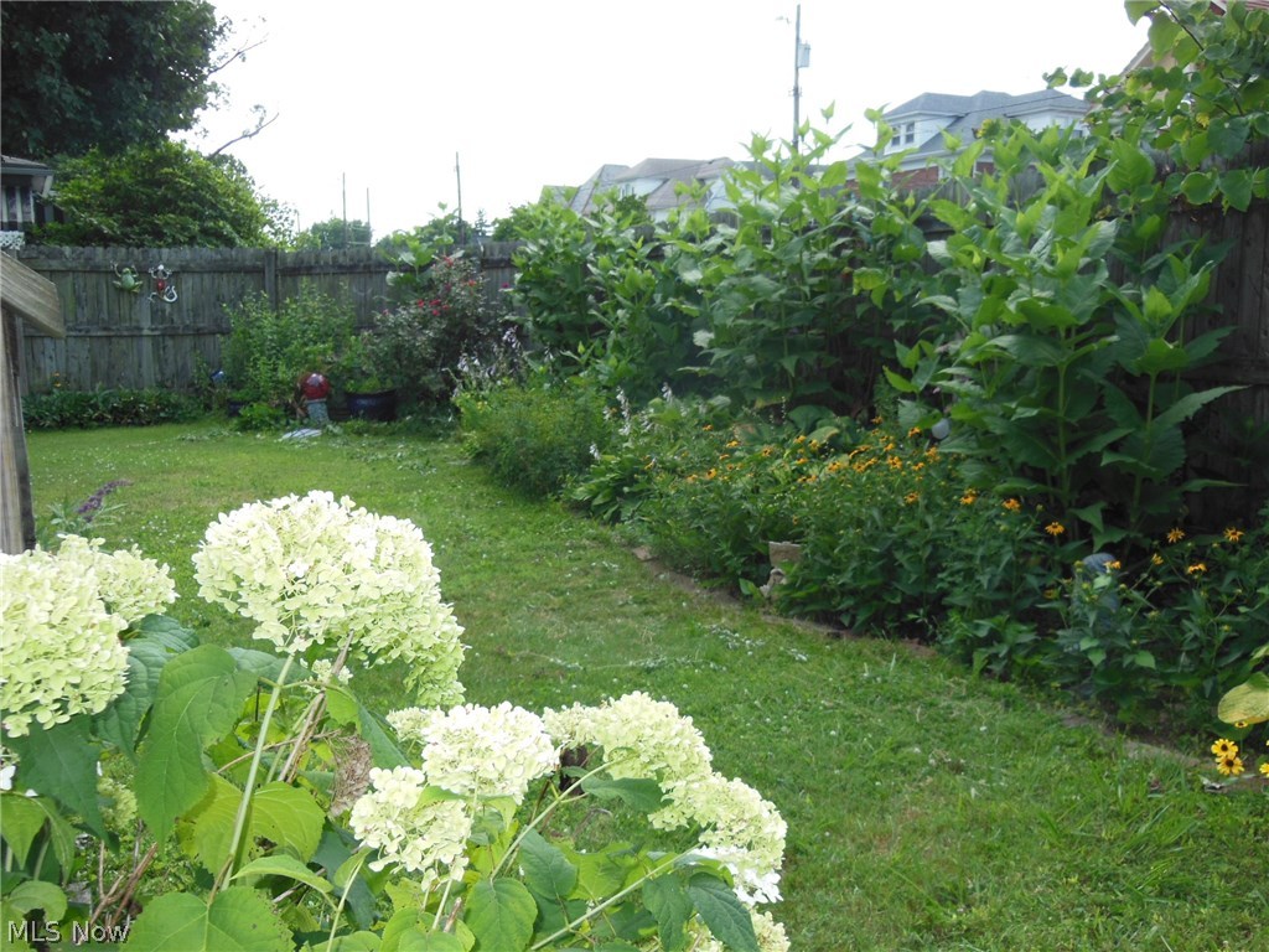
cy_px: 476
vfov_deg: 41.8
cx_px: 634
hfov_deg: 54.0
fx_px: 1246
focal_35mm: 34
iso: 125
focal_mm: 6
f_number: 3.9
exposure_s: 1/250
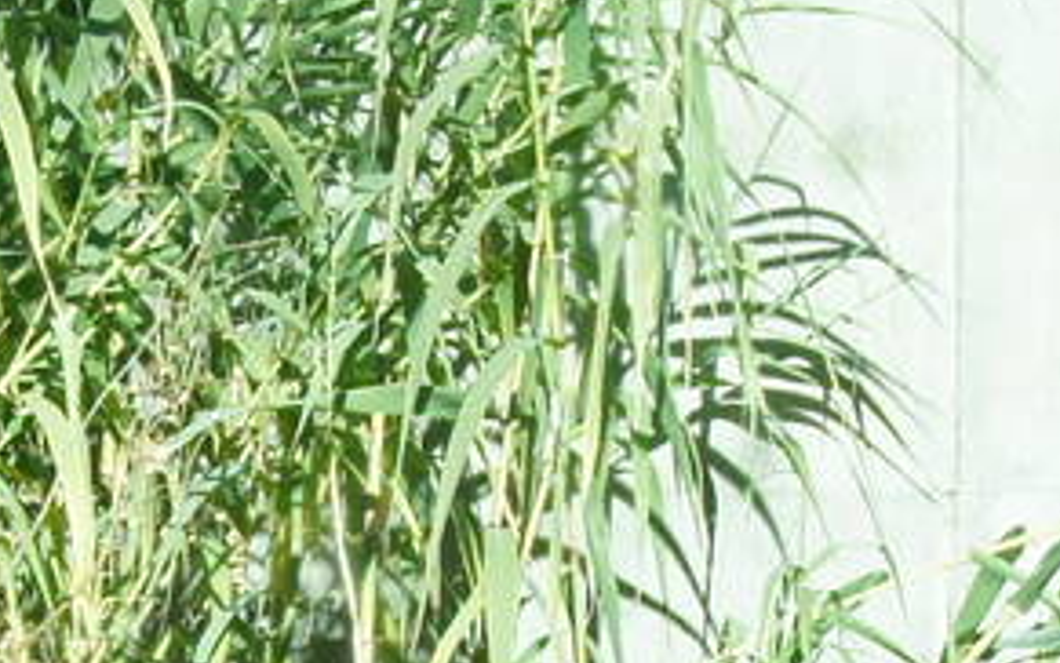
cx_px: -630
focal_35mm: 462
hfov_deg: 4.5
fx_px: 13343
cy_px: 1047
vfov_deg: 2.8
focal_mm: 55
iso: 200
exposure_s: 1/125
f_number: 9
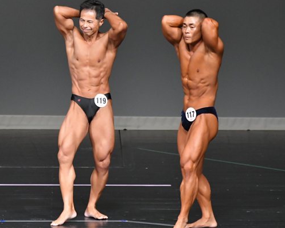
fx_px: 3886
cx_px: 83
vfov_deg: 3.4
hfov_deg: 4.2
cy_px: 101
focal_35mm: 461
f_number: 5.6
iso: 5000
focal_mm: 210
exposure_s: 1/400
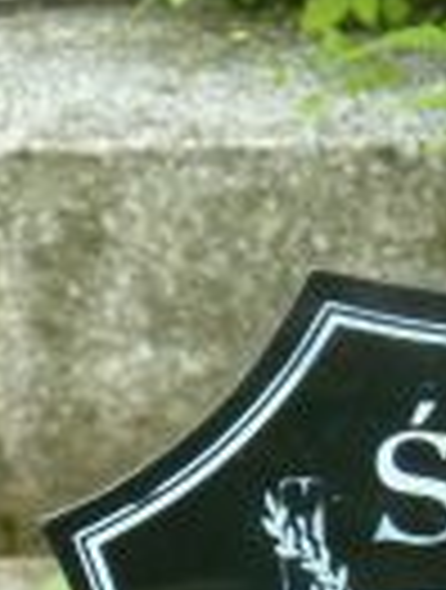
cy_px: 748
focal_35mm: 617
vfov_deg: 3.2
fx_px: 10548
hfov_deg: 2.4
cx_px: 653
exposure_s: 1/60
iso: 400
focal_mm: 27.8
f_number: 4.5
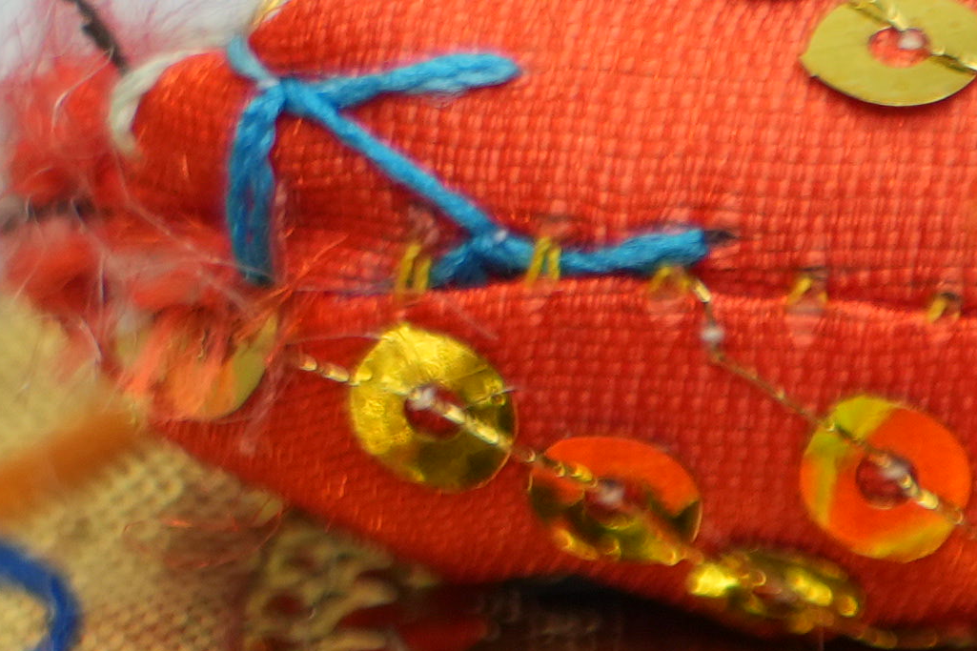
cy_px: 1220
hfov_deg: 4.4
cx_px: 1772
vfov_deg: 2.9
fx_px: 12617
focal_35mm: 465
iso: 250
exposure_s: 1/80
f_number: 6.3
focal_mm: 68
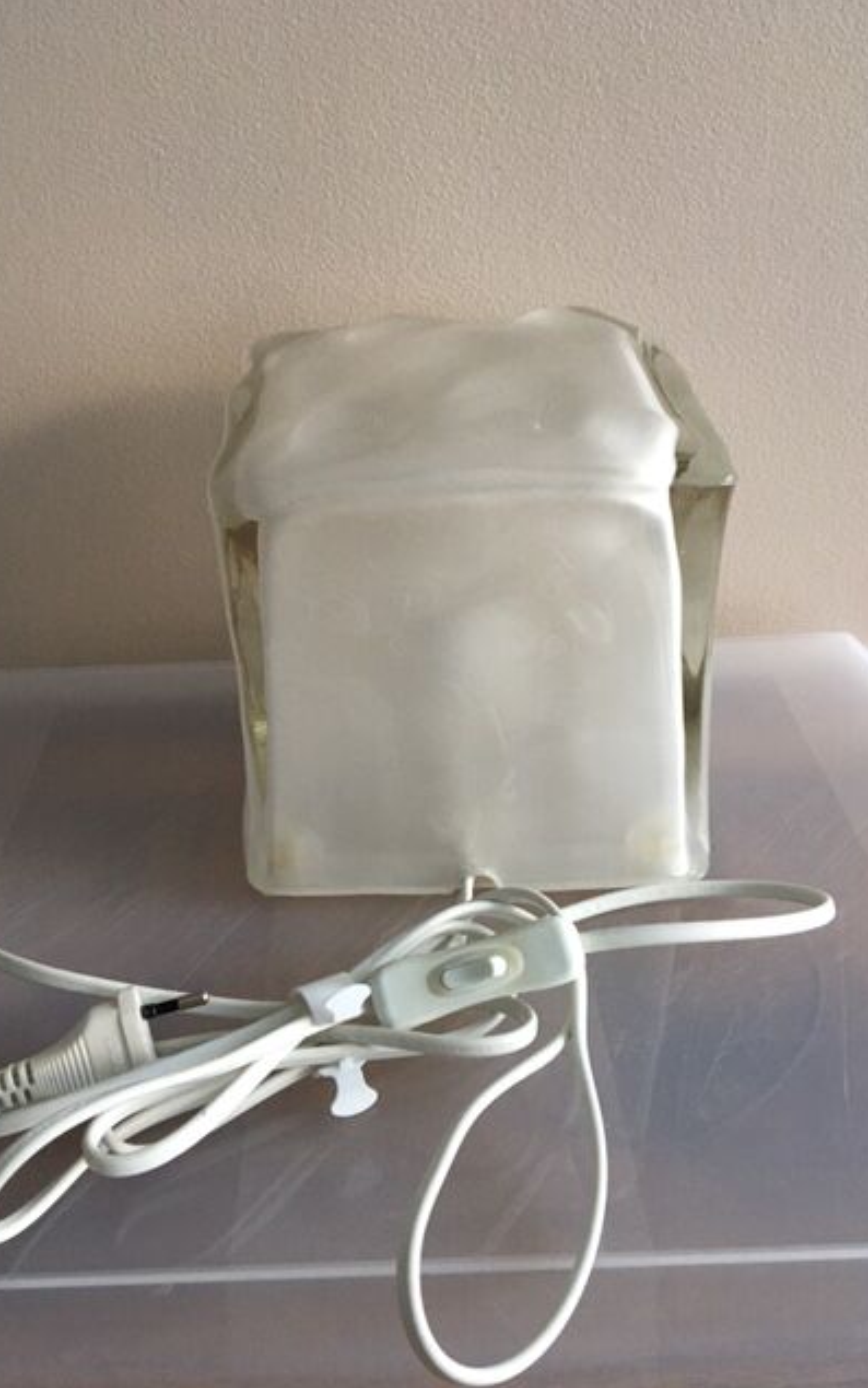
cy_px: 691
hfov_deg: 40.6
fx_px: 1173
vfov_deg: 61.2
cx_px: 389
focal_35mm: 31
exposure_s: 1/33
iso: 160
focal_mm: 4.15
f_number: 2.2
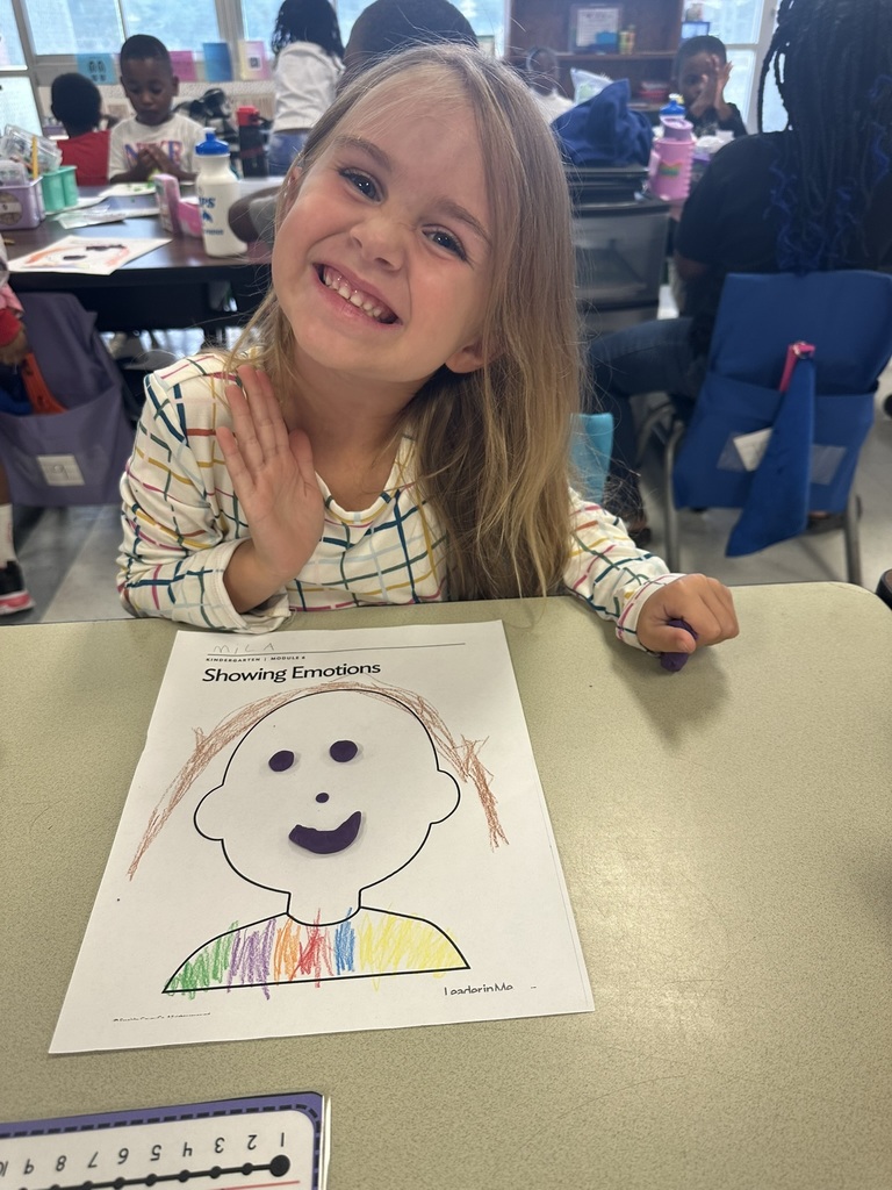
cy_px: 595
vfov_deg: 71.6
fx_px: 825
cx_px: 446
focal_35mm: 24
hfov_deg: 56.8
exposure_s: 1/60
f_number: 1.78
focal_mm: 6.86
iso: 125
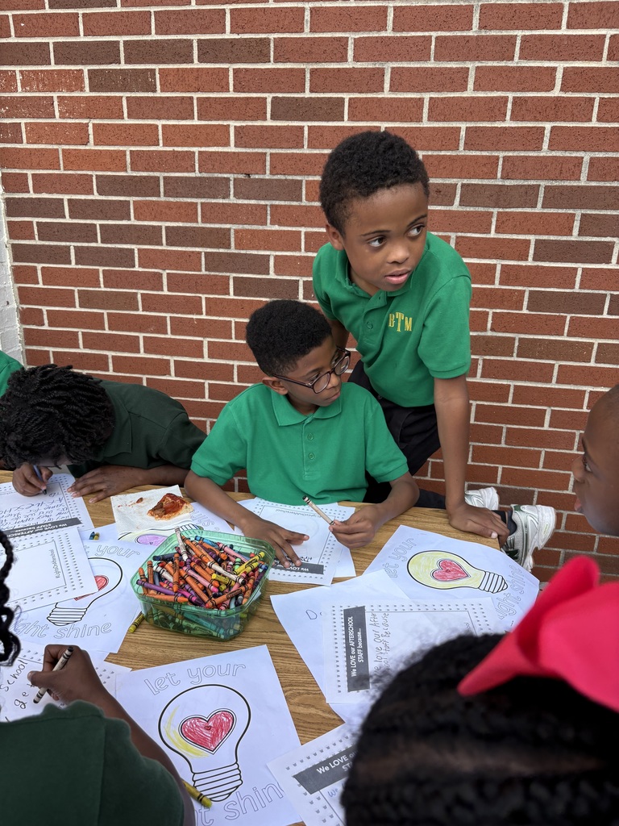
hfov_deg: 53.1
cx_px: 310
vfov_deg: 67.3
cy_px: 413
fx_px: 620
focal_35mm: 26
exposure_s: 1/333
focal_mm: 5.96
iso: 50
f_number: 1.6
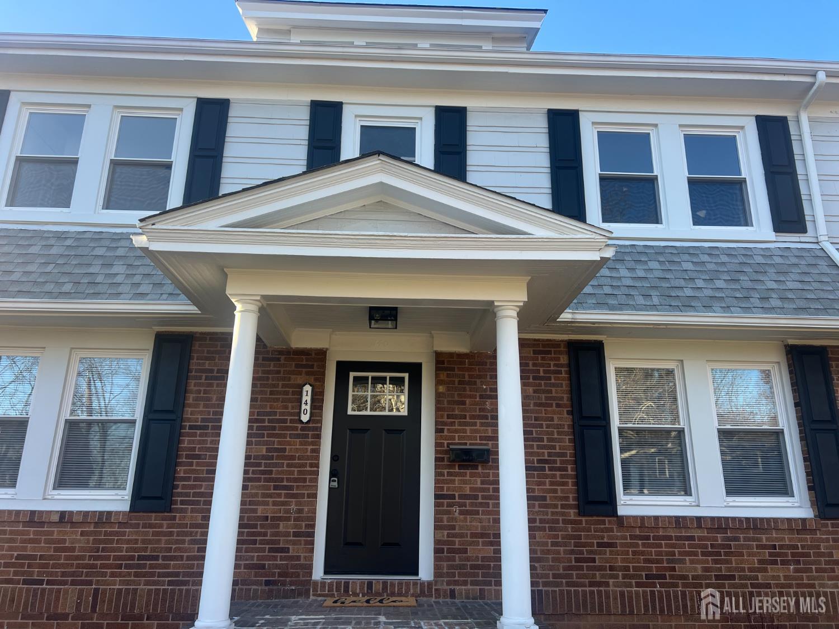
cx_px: 420
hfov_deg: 67.3
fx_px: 630
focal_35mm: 26
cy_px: 314
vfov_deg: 53.1
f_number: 1.5
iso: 50
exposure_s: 1/572
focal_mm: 5.7
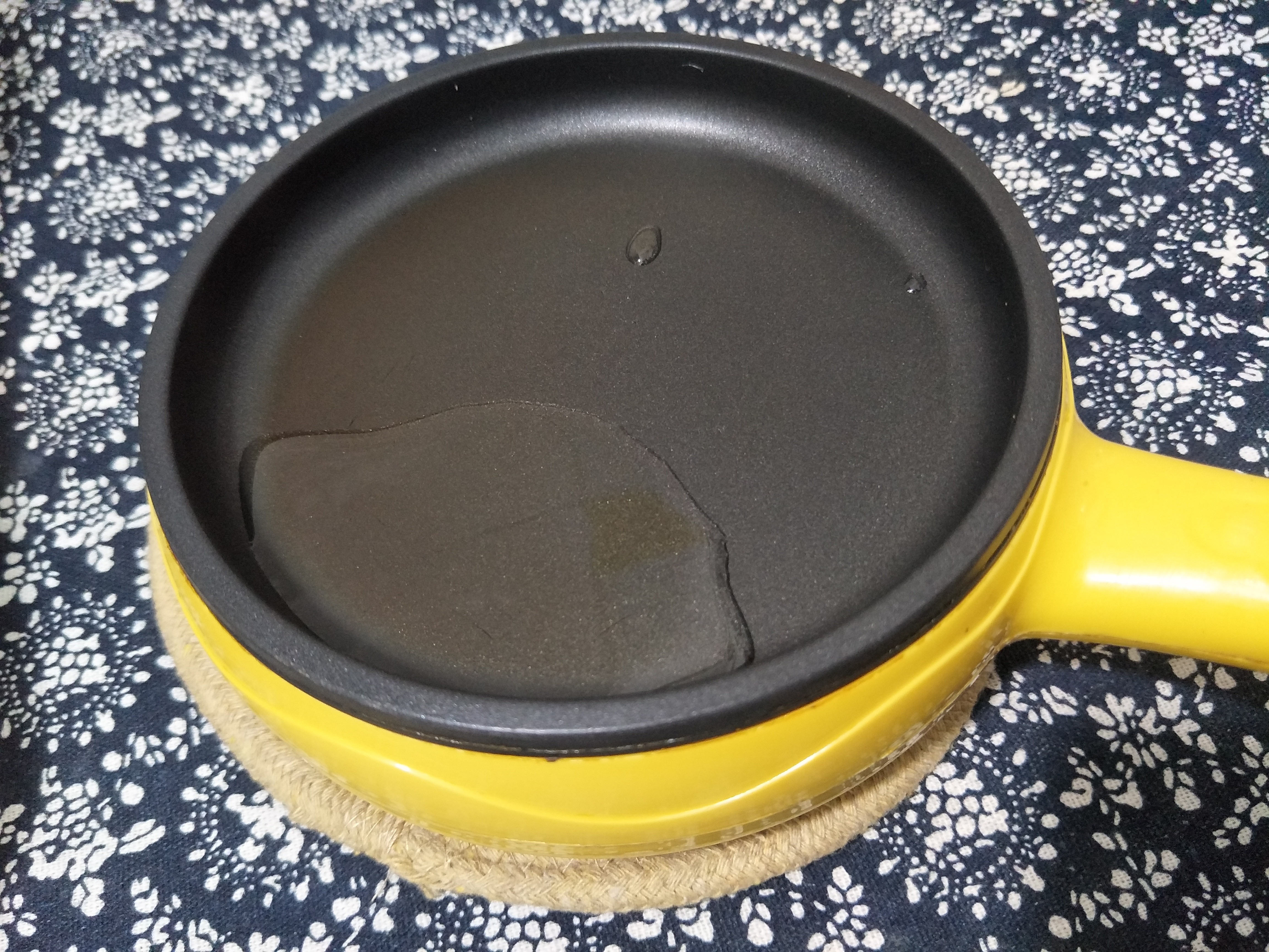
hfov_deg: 71.6
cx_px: 634
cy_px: 476
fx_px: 880
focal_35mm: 24
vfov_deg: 56.8
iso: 420
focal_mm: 4.1
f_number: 1.7
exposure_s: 1/33
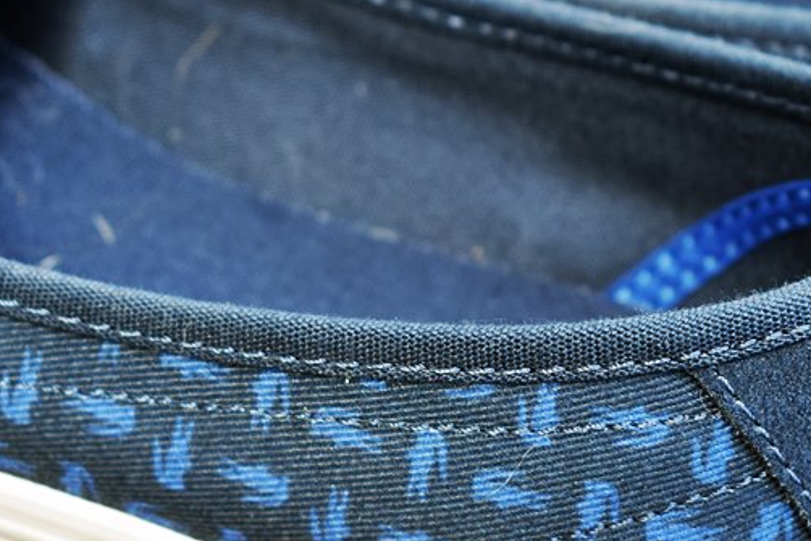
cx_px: 740
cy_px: 356
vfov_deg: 8.6
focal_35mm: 159
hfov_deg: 12.8
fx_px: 3583
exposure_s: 1/160
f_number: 6.3
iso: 400
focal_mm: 52
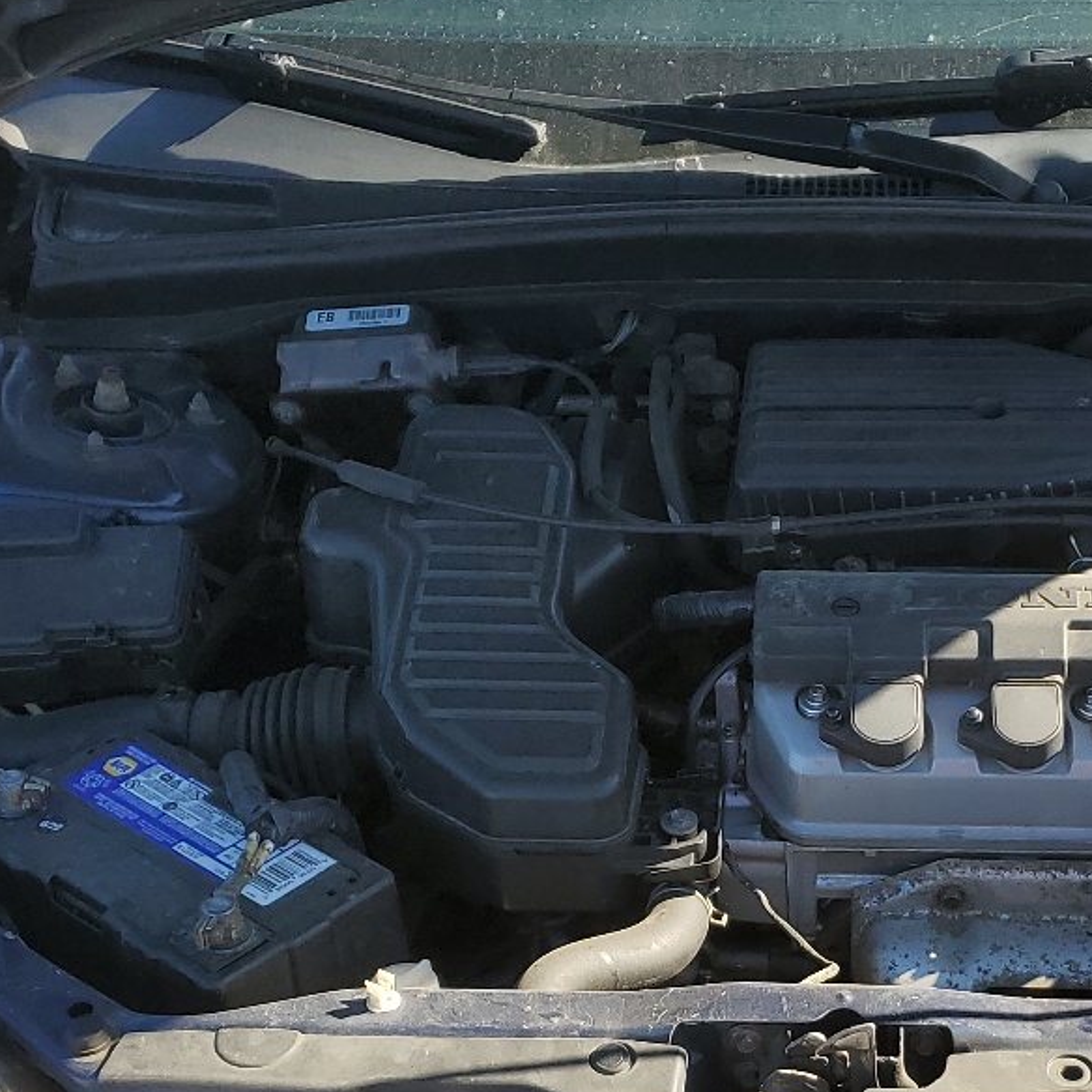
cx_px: 890
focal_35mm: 63
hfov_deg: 26.7
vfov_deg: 26.5
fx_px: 2248
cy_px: 946
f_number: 1.5
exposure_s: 1/1111
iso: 50
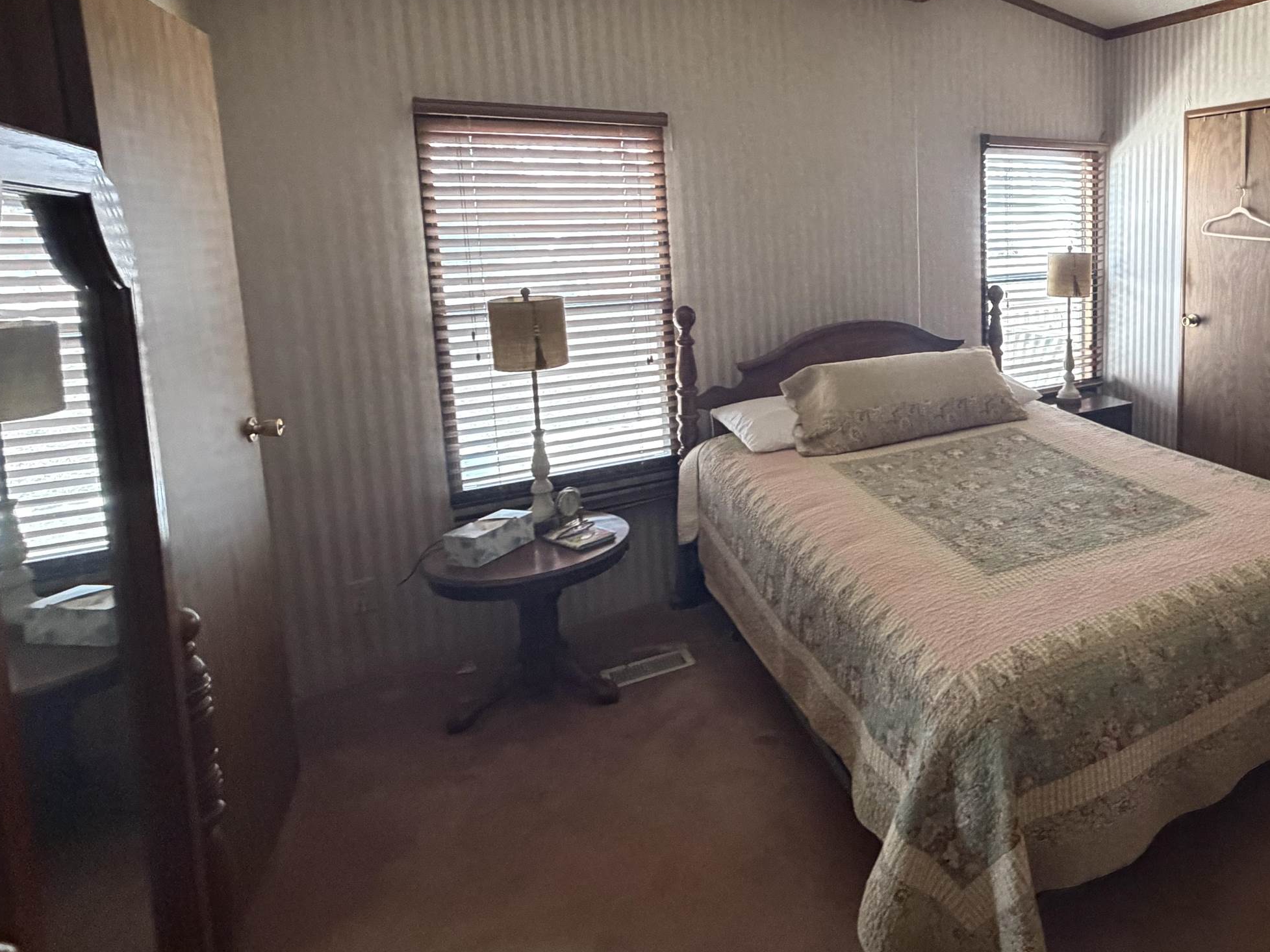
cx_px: 971
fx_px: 807
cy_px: 313
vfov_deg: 59.6
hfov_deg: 70.6
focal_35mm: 22
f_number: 2.2
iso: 640
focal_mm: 2.22
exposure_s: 1/60
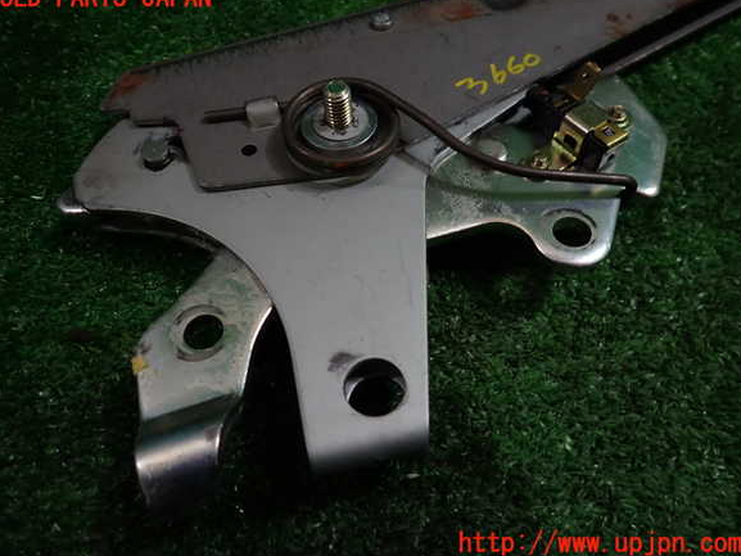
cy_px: 271
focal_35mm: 26
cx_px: 363
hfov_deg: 67.3
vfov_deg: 53.1
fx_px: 557
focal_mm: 4.5
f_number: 2
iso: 100
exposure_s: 1/60
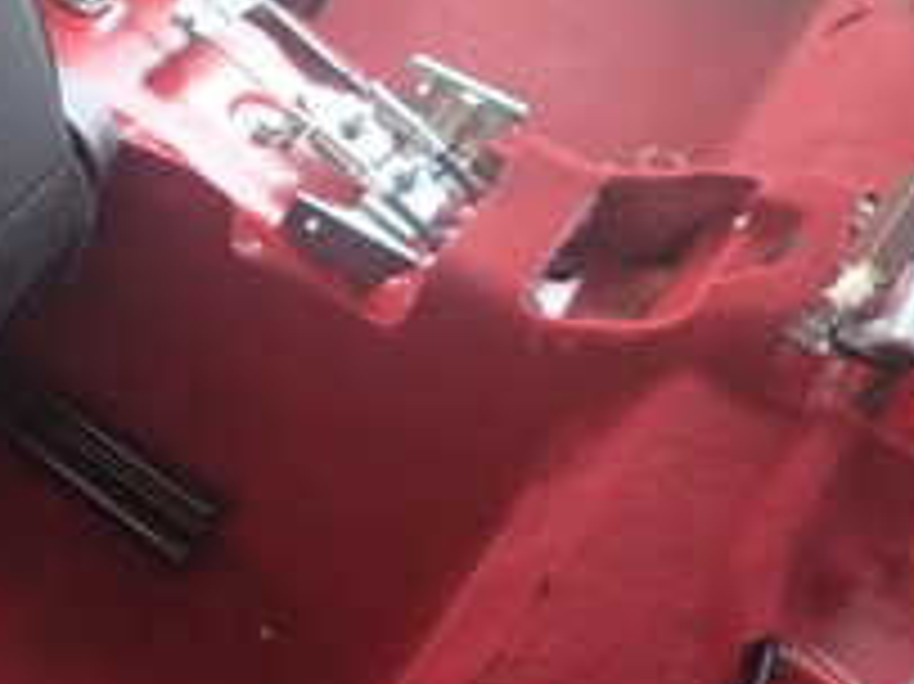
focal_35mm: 74
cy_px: -36
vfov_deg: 19.2
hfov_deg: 22.3
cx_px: -405
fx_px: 1953
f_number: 2
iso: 320
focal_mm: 4.5
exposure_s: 1/30
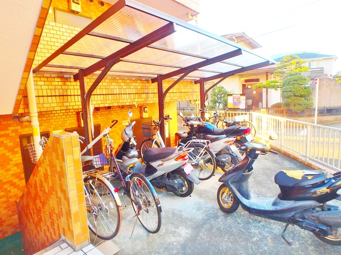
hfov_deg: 79.0
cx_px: 170
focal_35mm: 21
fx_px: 207
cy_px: 128
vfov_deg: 63.4
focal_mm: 3.7
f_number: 3.5
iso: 200
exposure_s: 1/50
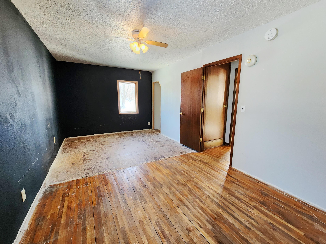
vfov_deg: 89.9
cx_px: 163
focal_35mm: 13
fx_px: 122
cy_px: 122
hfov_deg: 106.2
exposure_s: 1/60
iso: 320
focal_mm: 2.2
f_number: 2.2
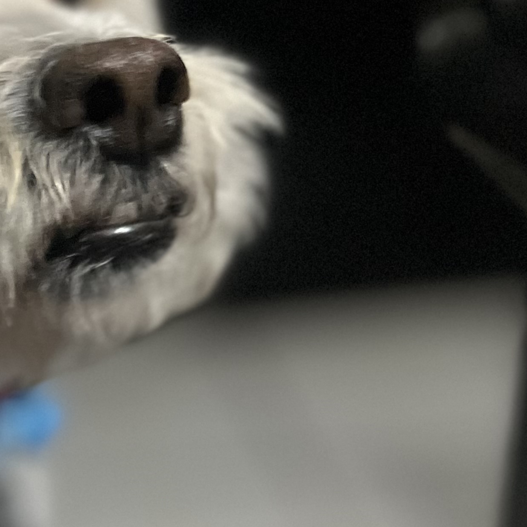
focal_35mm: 75
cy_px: 358
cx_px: -99
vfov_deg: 22.9
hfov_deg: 21.5
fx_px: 1292
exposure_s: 1/36
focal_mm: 5.1
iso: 640
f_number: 1.6
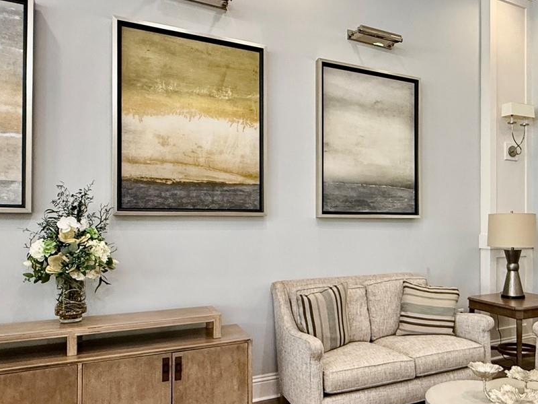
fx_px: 435
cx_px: 402
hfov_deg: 60.1
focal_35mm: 28
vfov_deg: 49.6
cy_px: 231
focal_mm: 2.22
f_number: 2.2
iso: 320
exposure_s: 1/120
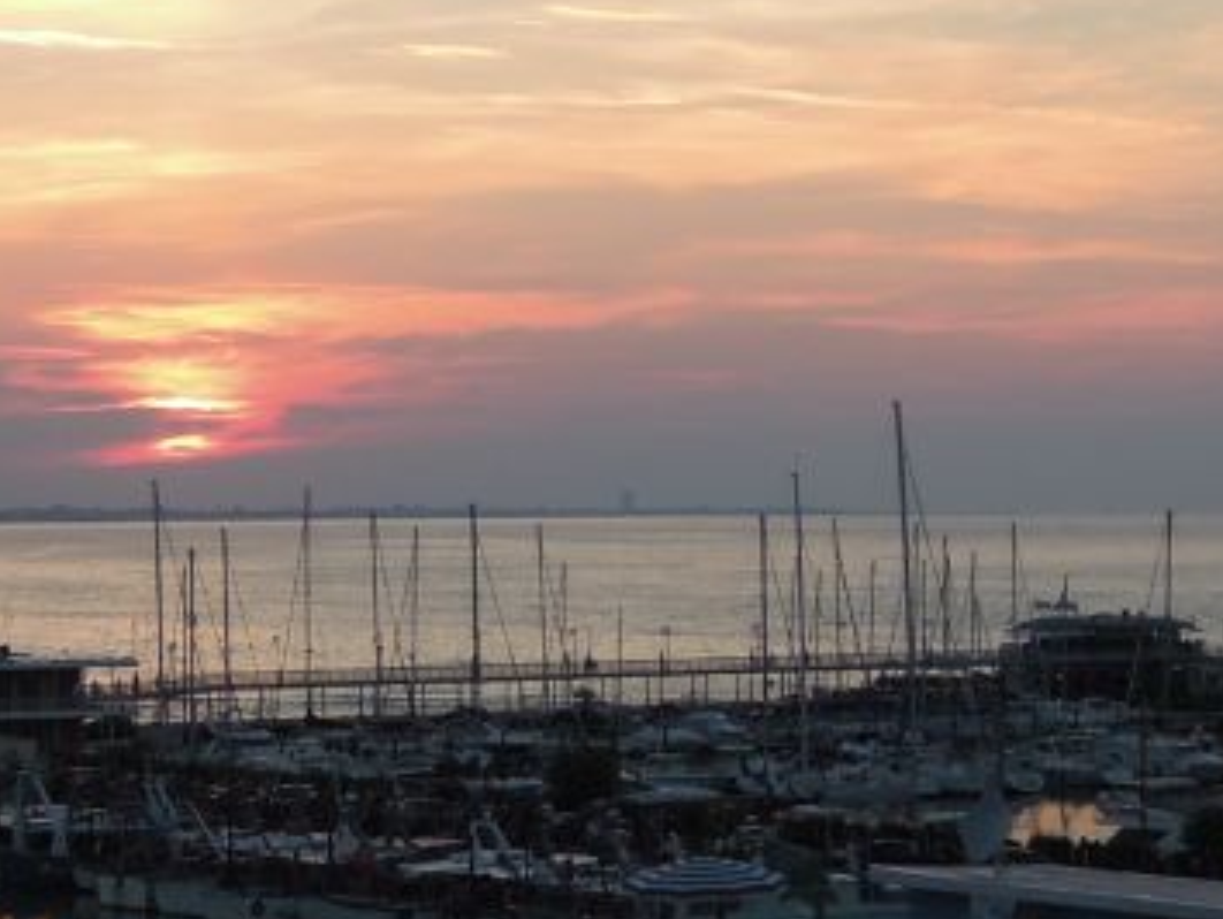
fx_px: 4596
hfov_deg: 15.0
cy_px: 504
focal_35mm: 130
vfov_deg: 11.4
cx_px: 211
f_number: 3.5
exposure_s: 1/400
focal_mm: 8.1
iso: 160
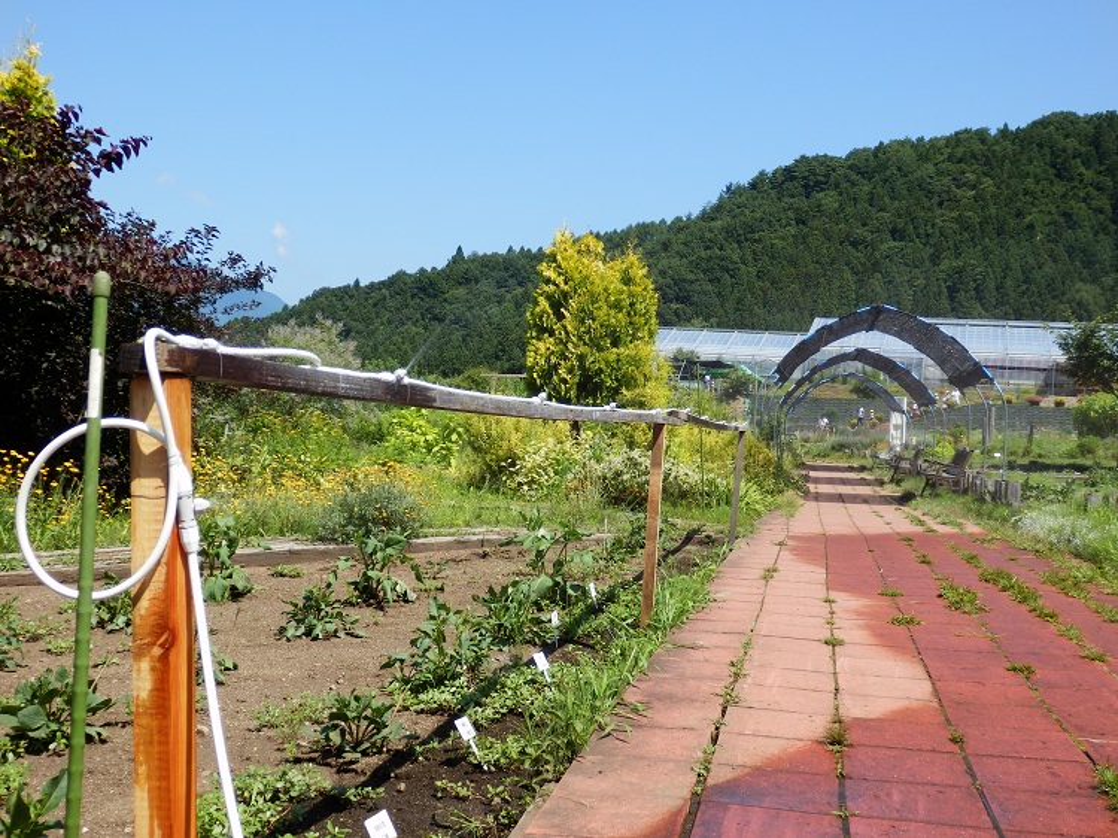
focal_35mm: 37
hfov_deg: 50.2
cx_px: 559
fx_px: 1195
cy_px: 419
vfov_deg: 38.6
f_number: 3.6
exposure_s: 1/640
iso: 80
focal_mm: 6.6
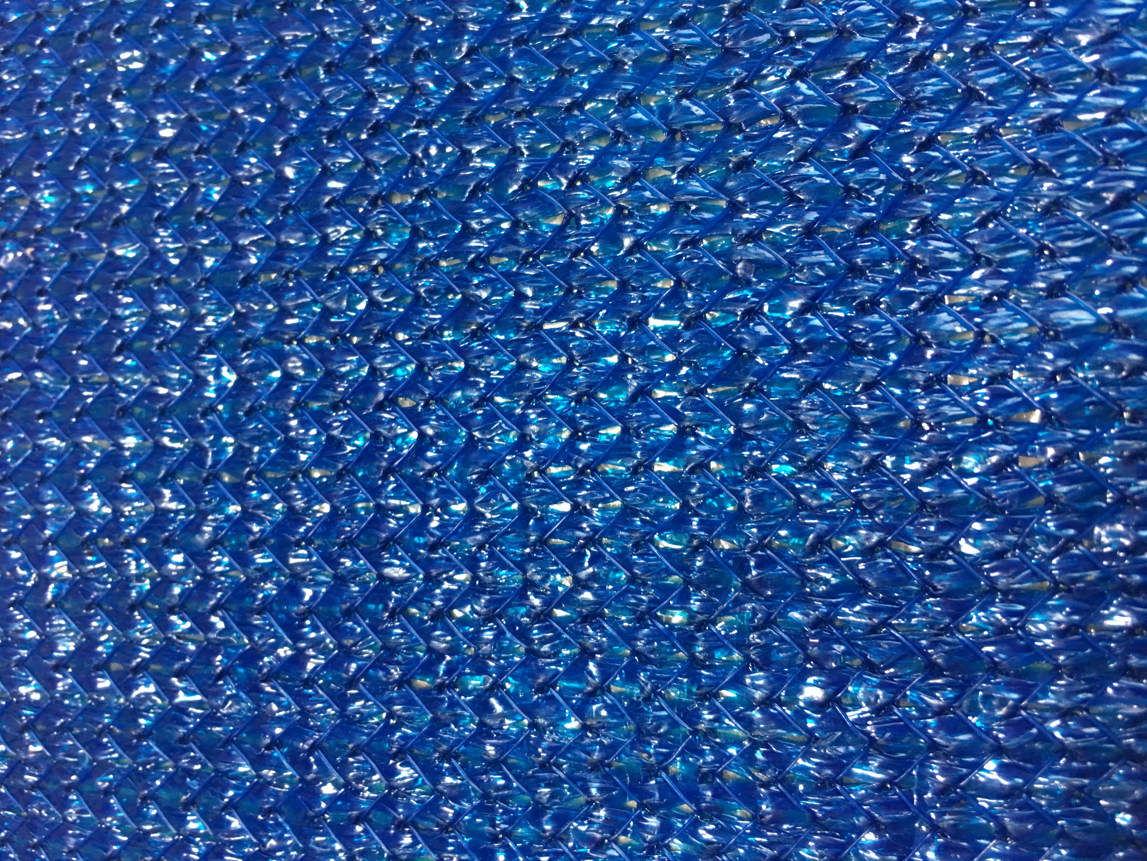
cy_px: 430
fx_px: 961
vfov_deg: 48.2
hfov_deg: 61.7
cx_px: 574
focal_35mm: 29
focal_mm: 4.15
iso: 125
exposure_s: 1/33
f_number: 2.2
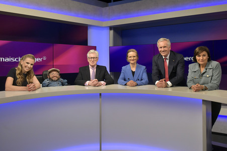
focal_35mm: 24
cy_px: 76
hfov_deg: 73.8
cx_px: 114
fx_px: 151
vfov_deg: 53.1
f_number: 5.6
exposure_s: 1/200
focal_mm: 24
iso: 1600
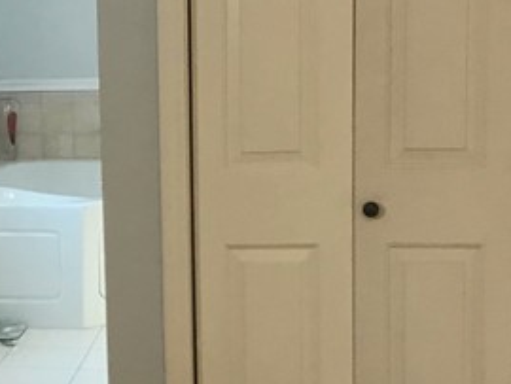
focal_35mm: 106
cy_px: 252
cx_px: 32
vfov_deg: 14.0
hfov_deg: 18.2
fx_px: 1566
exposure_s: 1/30
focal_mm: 3.99
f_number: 1.8
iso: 40
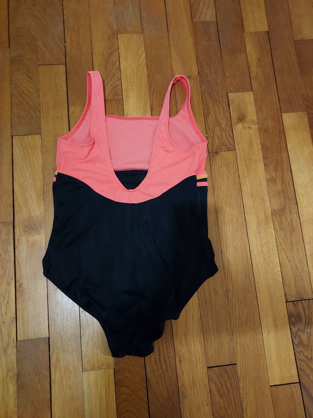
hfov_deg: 56.8
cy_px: 209
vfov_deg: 71.6
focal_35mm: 24
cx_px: 156
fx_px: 289
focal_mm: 4.6
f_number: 1.8
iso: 800
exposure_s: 1/24
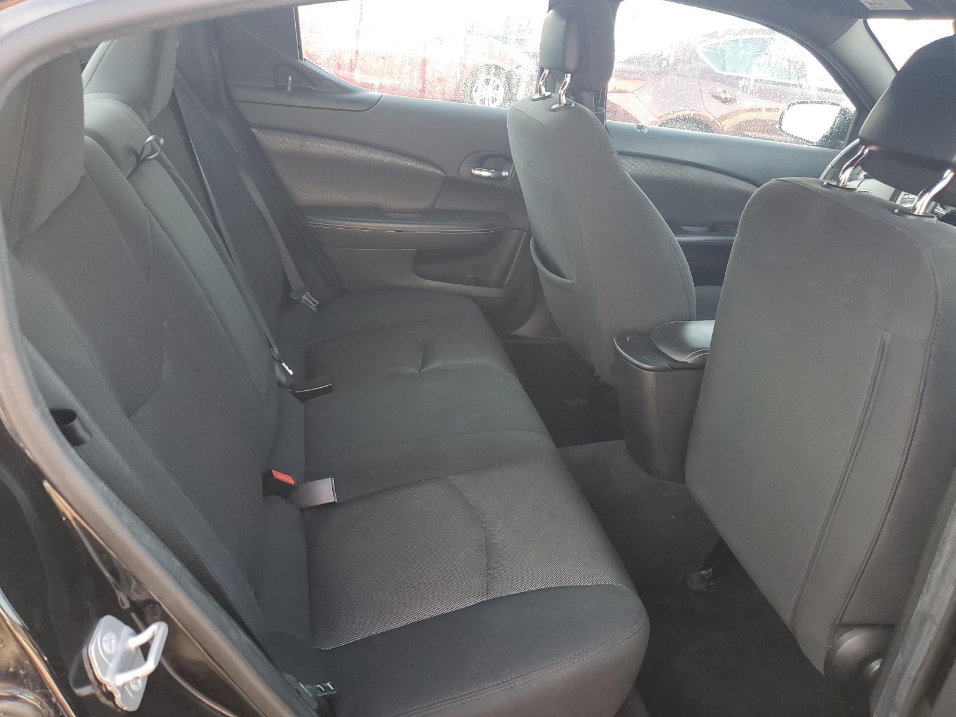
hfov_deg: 67.3
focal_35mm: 26
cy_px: 358
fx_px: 718
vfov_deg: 53.1
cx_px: 478
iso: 62
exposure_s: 1/60.2
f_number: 1.5
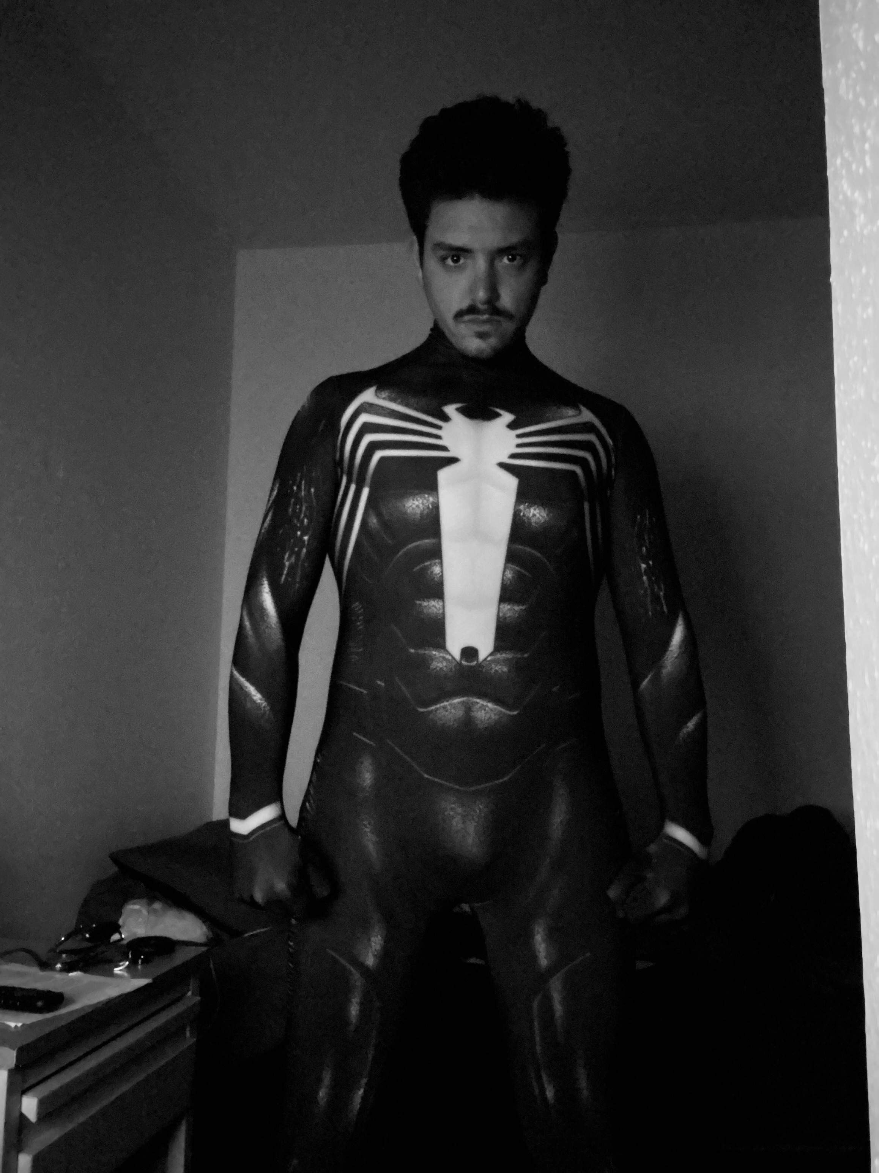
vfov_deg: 60.0
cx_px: 440
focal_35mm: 30
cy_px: 586
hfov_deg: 46.8
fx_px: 1016
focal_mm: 2.71
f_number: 2.2
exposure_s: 1/15
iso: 2000
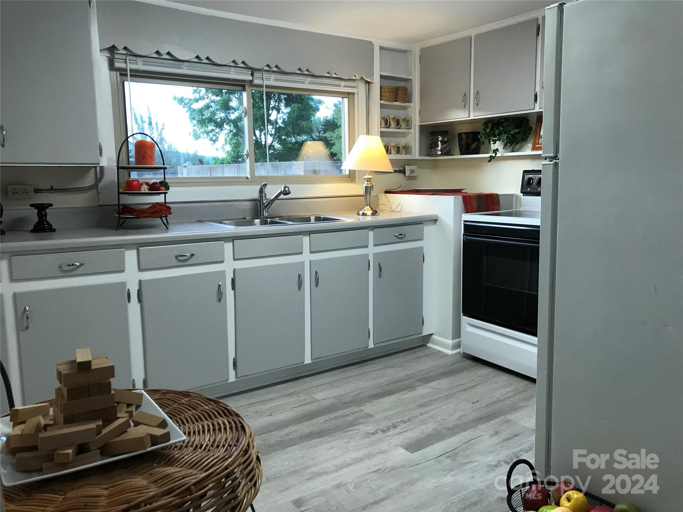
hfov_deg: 63.4
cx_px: 342
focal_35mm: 28
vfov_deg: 49.7
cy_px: 256
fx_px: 552
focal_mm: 3.99
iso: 25
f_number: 1.8
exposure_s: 1/40
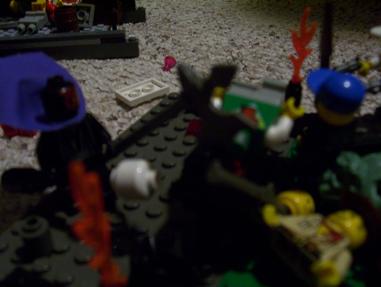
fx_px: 474
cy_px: 144
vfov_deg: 33.7
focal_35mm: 43
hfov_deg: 43.8
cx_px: 190
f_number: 2.73
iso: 200
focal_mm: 5.77
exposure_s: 1/8
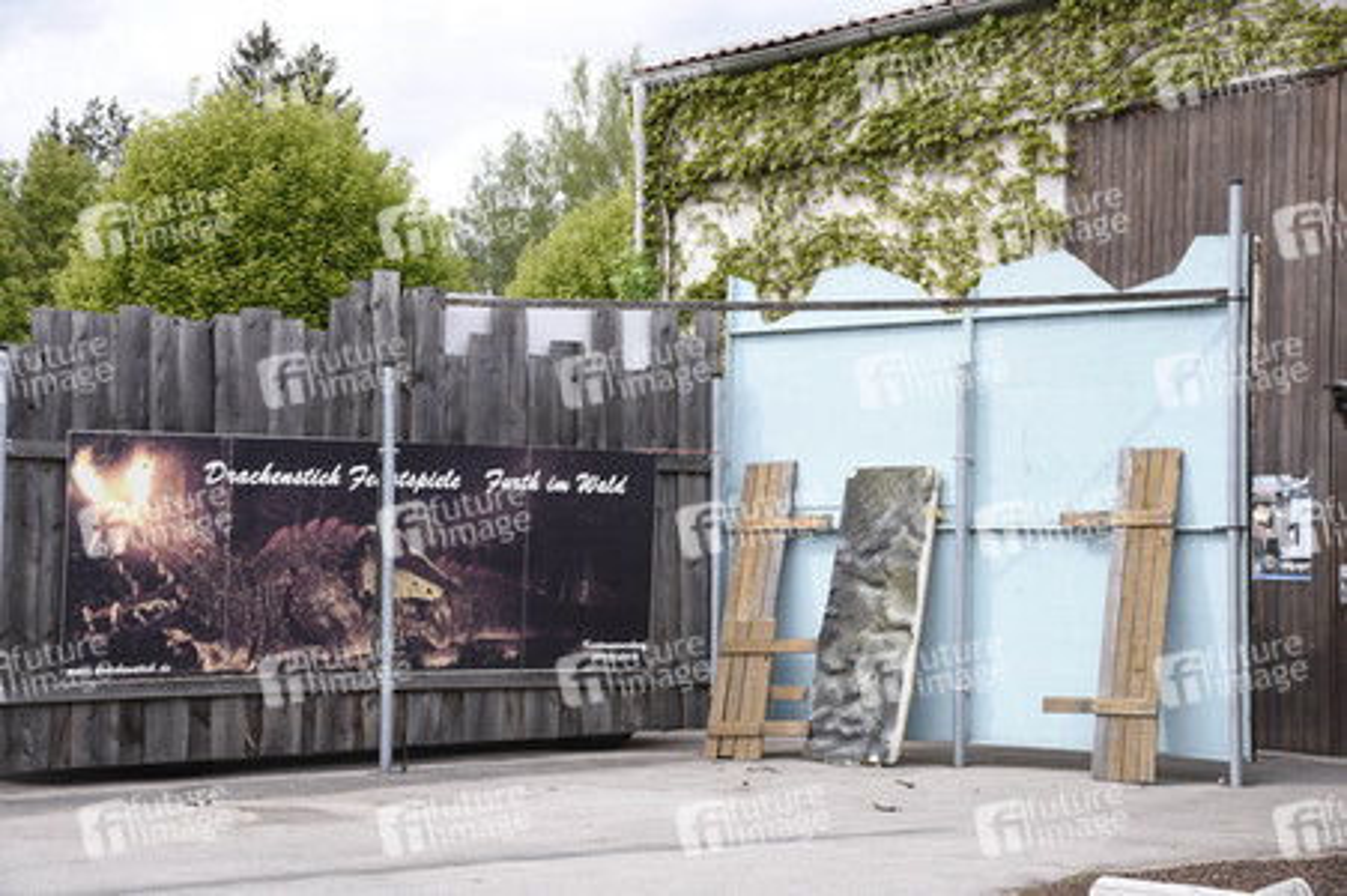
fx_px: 2617
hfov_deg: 28.9
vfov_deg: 19.4
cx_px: 674
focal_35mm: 70
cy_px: 448
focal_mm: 70
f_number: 11
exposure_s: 1/160
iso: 500
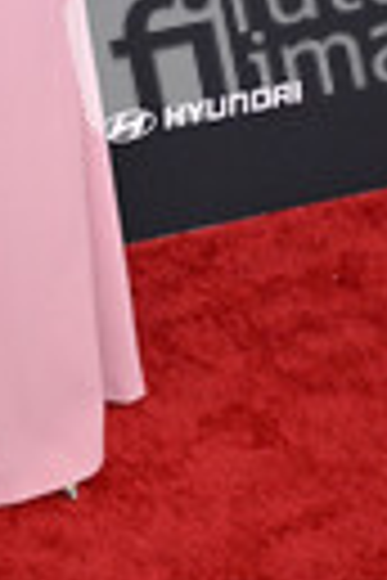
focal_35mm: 130
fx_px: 2096
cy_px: -193
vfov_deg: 15.0
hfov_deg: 10.3
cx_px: -112
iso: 4000
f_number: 5.6
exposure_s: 1/250
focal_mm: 42
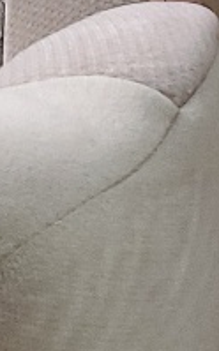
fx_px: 2125
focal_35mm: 222
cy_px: -529
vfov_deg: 8.5
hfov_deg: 5.8
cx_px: 334
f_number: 1.5
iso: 77
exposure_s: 1/60.2
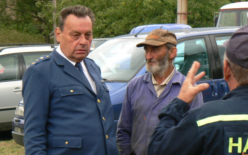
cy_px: 98
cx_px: 118
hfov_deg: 12.5
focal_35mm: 168
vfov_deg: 7.8
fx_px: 1135
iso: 80
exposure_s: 1/100
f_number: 5
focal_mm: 22.1
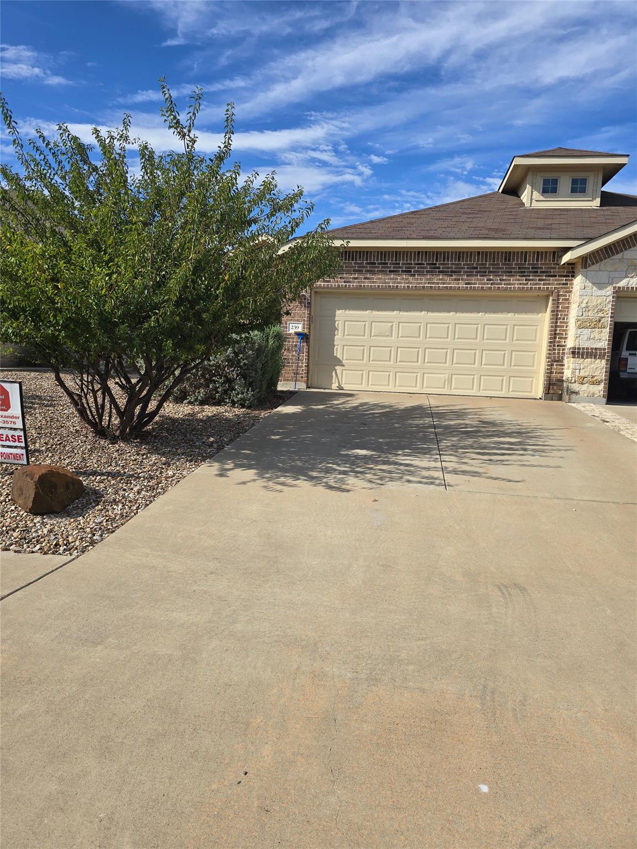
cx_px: 318
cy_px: 424
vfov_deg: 73.9
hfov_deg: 58.9
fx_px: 564
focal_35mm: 23
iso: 12
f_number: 1.7
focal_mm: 6.3
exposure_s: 1/1073
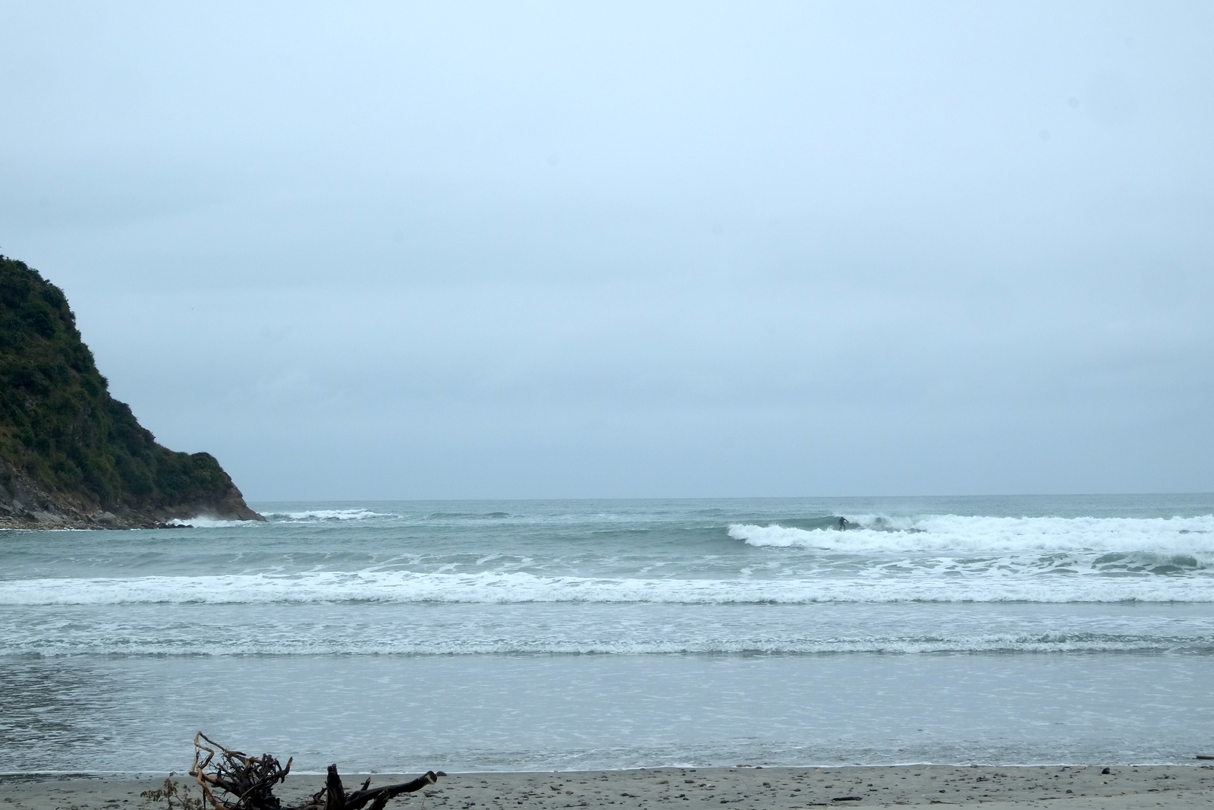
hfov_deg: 24.5
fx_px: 2799
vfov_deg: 16.5
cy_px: 405
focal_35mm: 83
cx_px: 607
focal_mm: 55
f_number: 18
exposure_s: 1/125
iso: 400
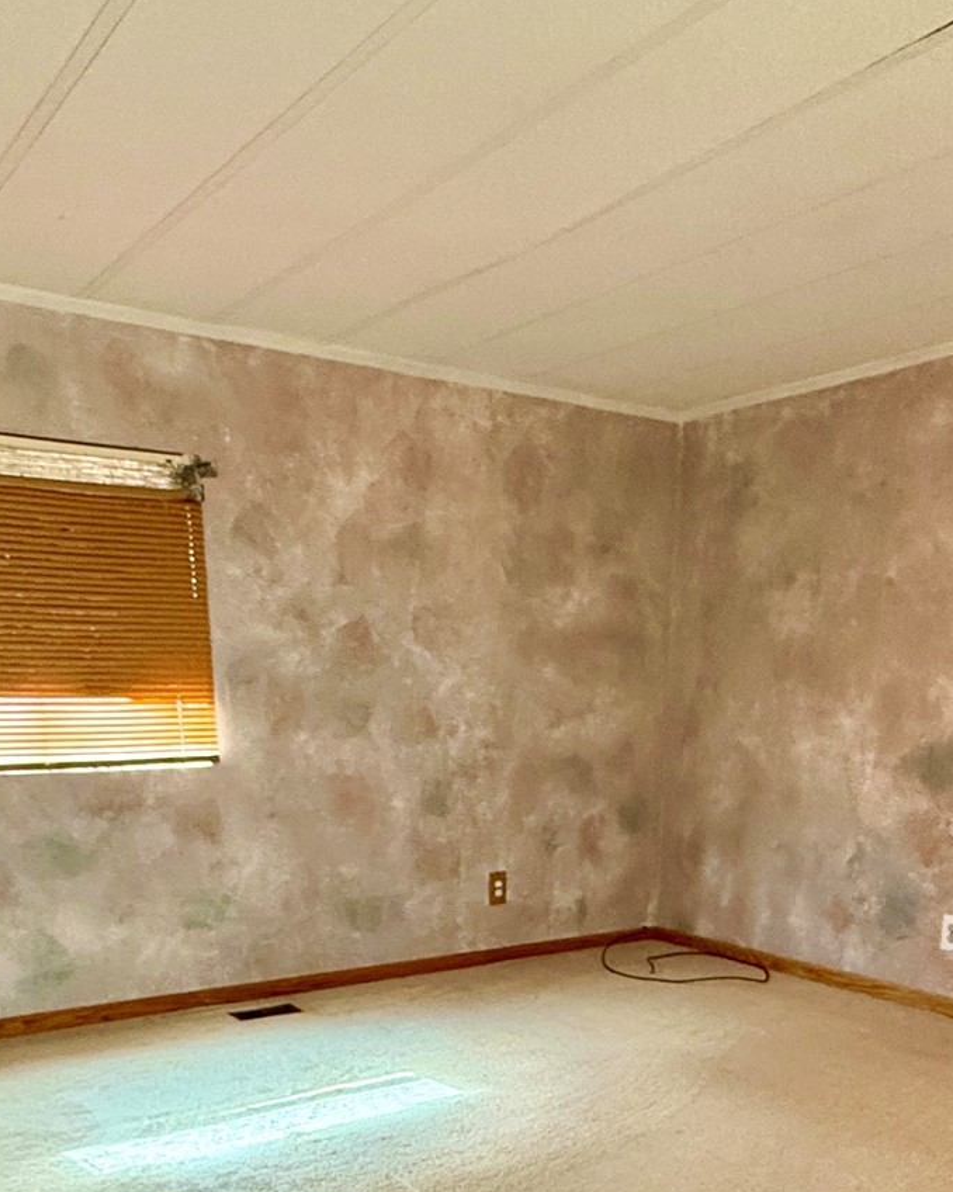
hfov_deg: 44.5
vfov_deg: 49.0
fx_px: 1164
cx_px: 503
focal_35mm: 33
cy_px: 1050
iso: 320
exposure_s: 1/71
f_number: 2.2
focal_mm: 2.22
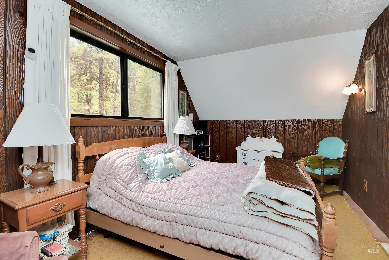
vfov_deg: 77.3
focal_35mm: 15
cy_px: 130
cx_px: 194
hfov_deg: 100.4
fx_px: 162
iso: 400
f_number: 4.5
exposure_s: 1/60
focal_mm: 10
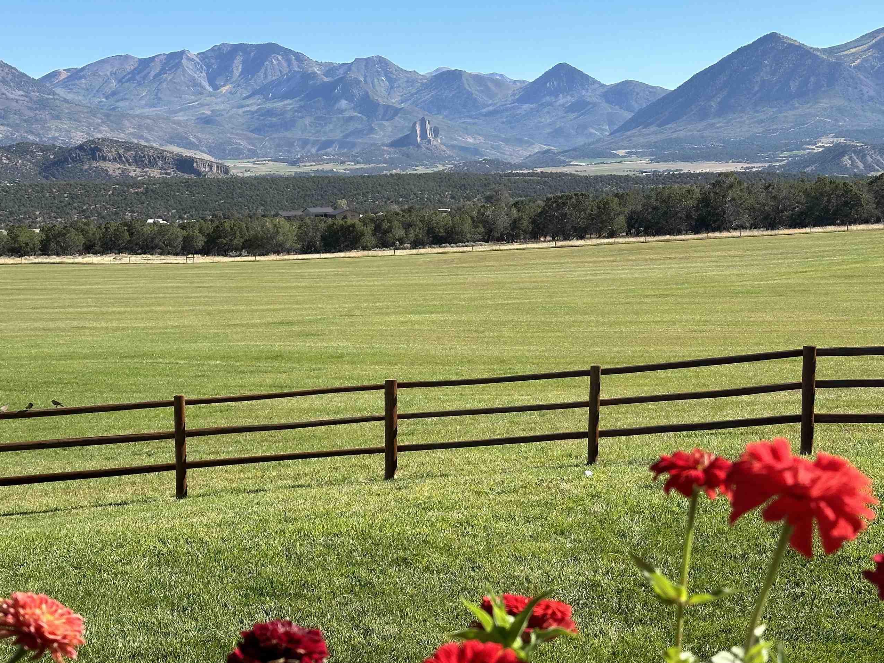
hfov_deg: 33.2
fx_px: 1481
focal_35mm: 58
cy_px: 372
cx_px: 433
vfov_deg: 25.2
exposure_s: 1/2732
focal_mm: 6.86
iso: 64
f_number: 1.78
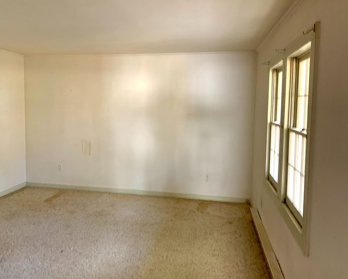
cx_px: 138
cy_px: 134
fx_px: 330
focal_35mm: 32
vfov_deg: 45.8
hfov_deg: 55.2
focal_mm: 4.25
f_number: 1.8
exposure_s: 1/40
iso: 400
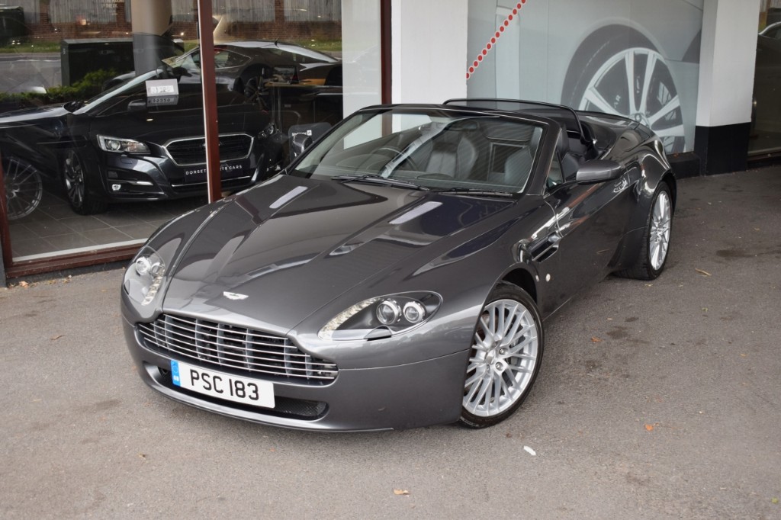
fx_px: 1008
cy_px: 260
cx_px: 390
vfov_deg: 28.9
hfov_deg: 42.3
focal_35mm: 46
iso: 400
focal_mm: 31
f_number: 5.6
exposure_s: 1/125
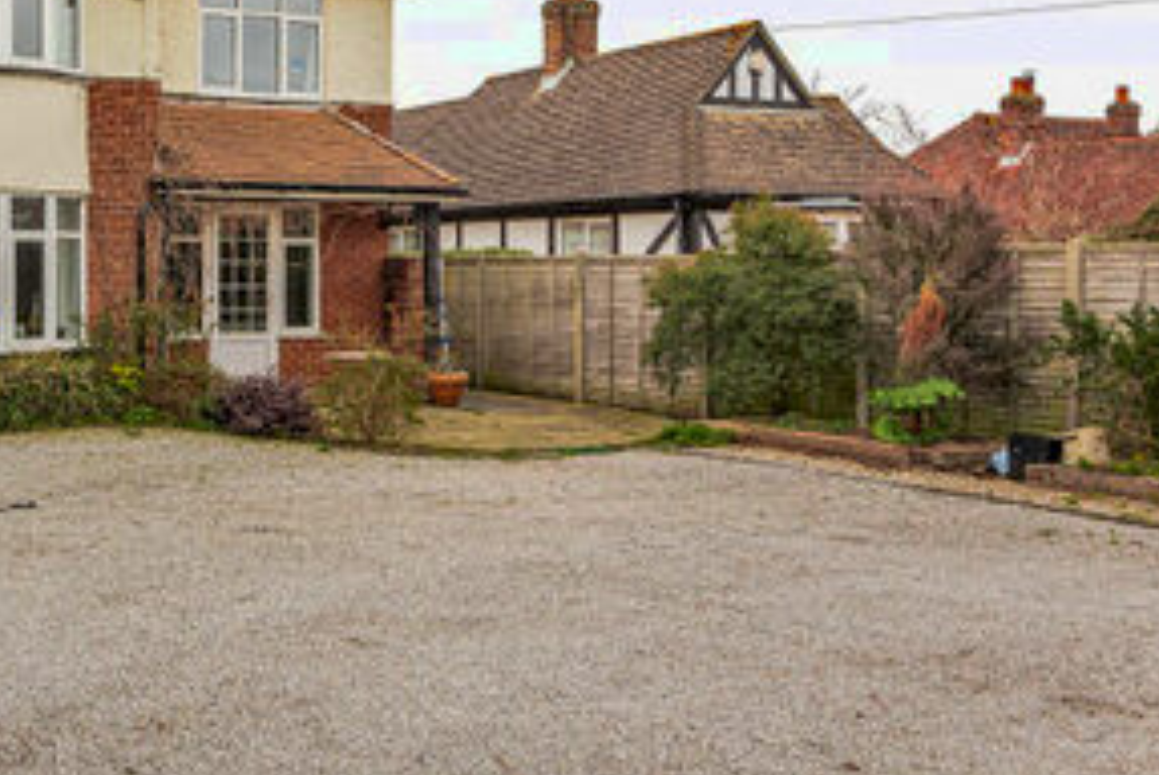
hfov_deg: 44.1
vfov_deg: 32.6
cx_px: 73
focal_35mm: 39
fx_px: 1257
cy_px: 81
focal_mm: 16
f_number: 8
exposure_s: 1/160
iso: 250
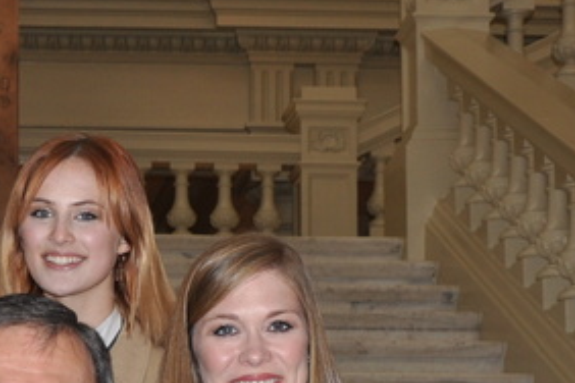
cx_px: 51
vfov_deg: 10.0
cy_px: 554
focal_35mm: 133
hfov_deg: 15.3
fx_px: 2120
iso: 250
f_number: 4
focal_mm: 25
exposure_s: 1/60
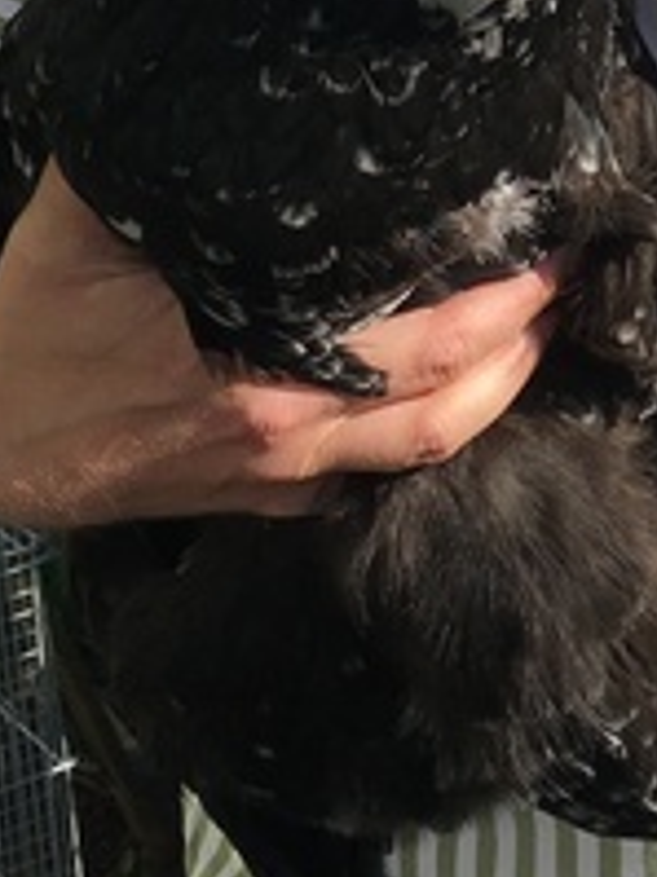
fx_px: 2837
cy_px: -247
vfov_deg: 16.6
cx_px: 736
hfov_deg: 12.9
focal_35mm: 112
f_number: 2.2
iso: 25
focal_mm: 4.15
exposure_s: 1/1115
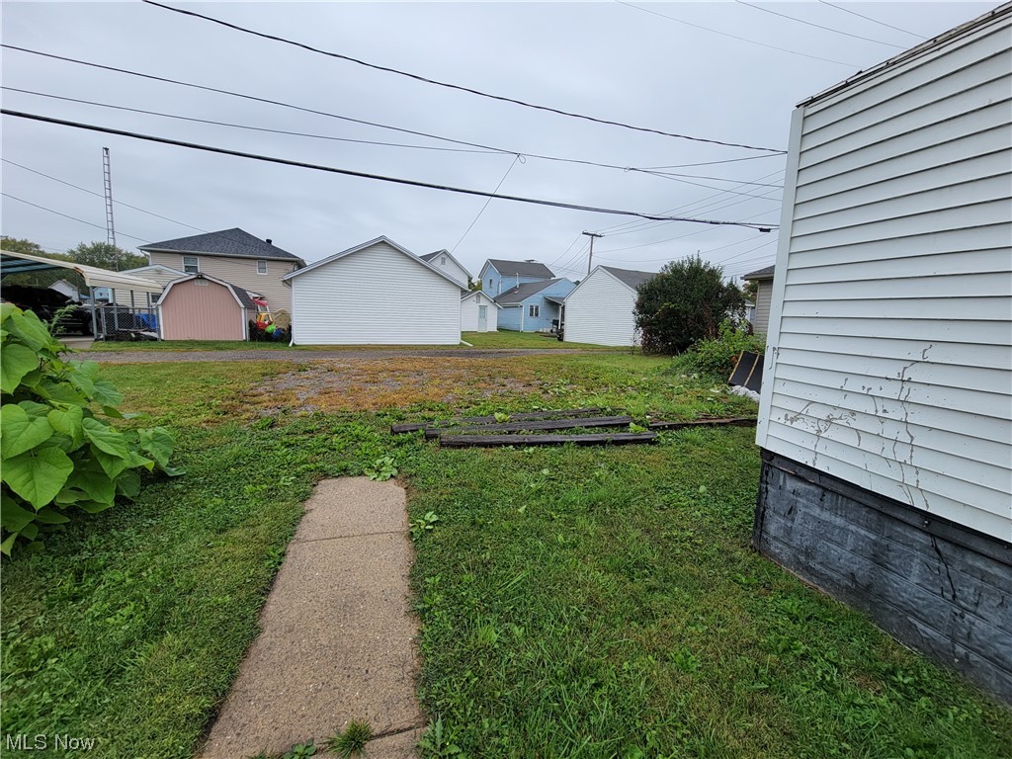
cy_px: 380
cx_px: 506
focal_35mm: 13
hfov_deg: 106.2
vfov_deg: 89.9
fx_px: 380
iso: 50
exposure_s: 1/317
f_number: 2.2
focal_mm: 2.2
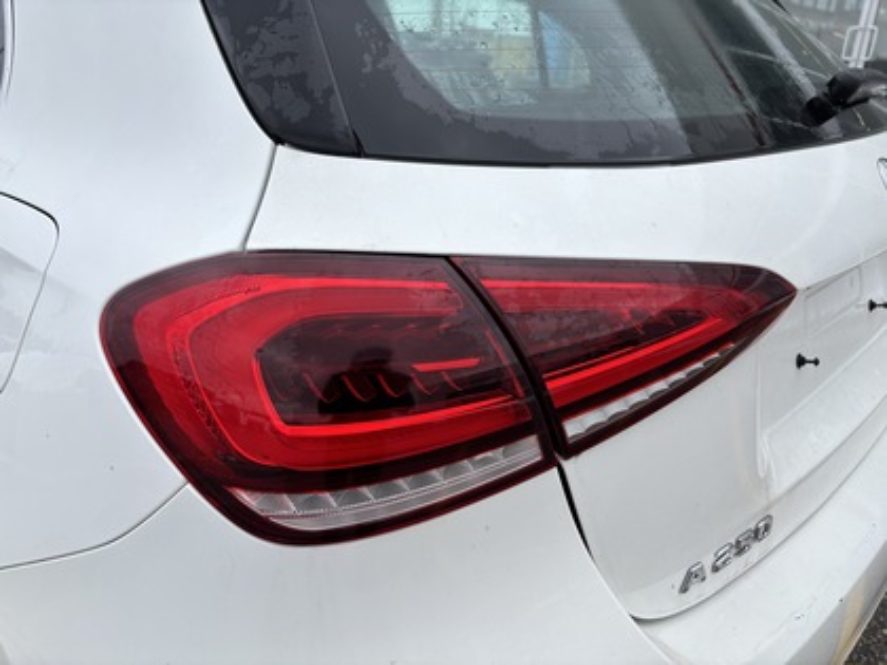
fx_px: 666
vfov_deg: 53.1
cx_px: 444
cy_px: 332
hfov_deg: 67.3
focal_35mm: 26
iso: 50
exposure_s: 1/1103
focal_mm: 5.96
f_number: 1.6
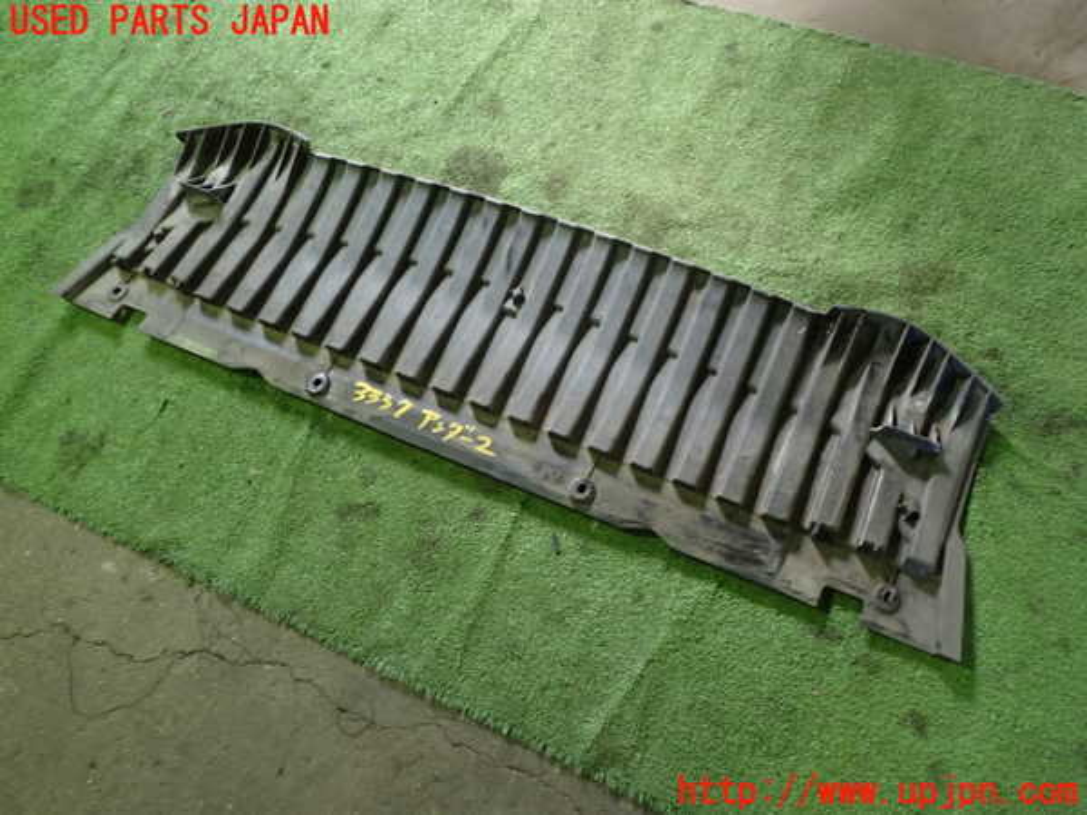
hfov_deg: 60.0
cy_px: 408
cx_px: 544
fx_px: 942
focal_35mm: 30
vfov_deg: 46.8
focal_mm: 5.4
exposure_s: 1/30
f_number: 2.3
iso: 320
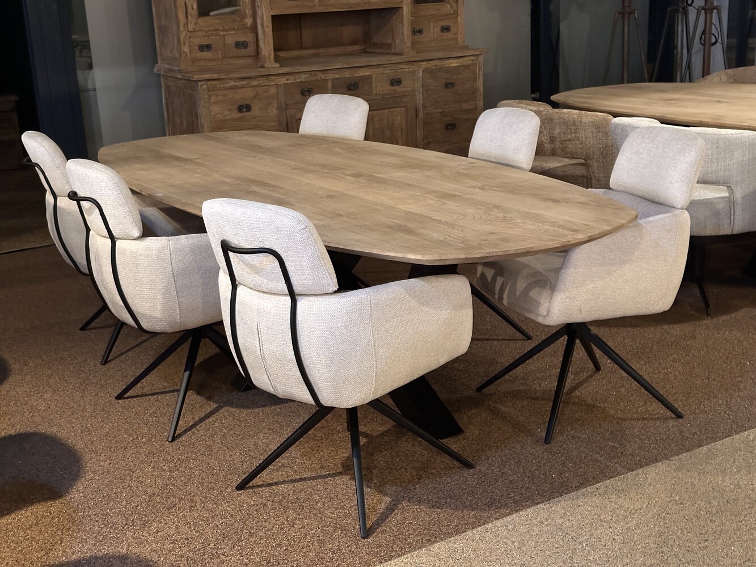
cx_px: 378
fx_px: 1048
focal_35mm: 48
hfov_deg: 39.7
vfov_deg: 30.3
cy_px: 284
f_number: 1.78
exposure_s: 1/25
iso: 500
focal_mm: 6.86
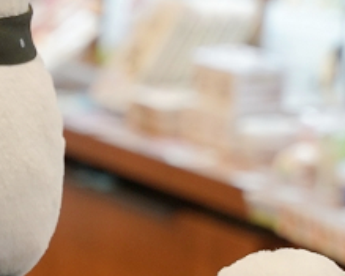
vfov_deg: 4.0
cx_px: -224
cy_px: 290
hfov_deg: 5.0
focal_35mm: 386
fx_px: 3940
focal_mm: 75
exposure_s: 1/160
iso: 1000
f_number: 4
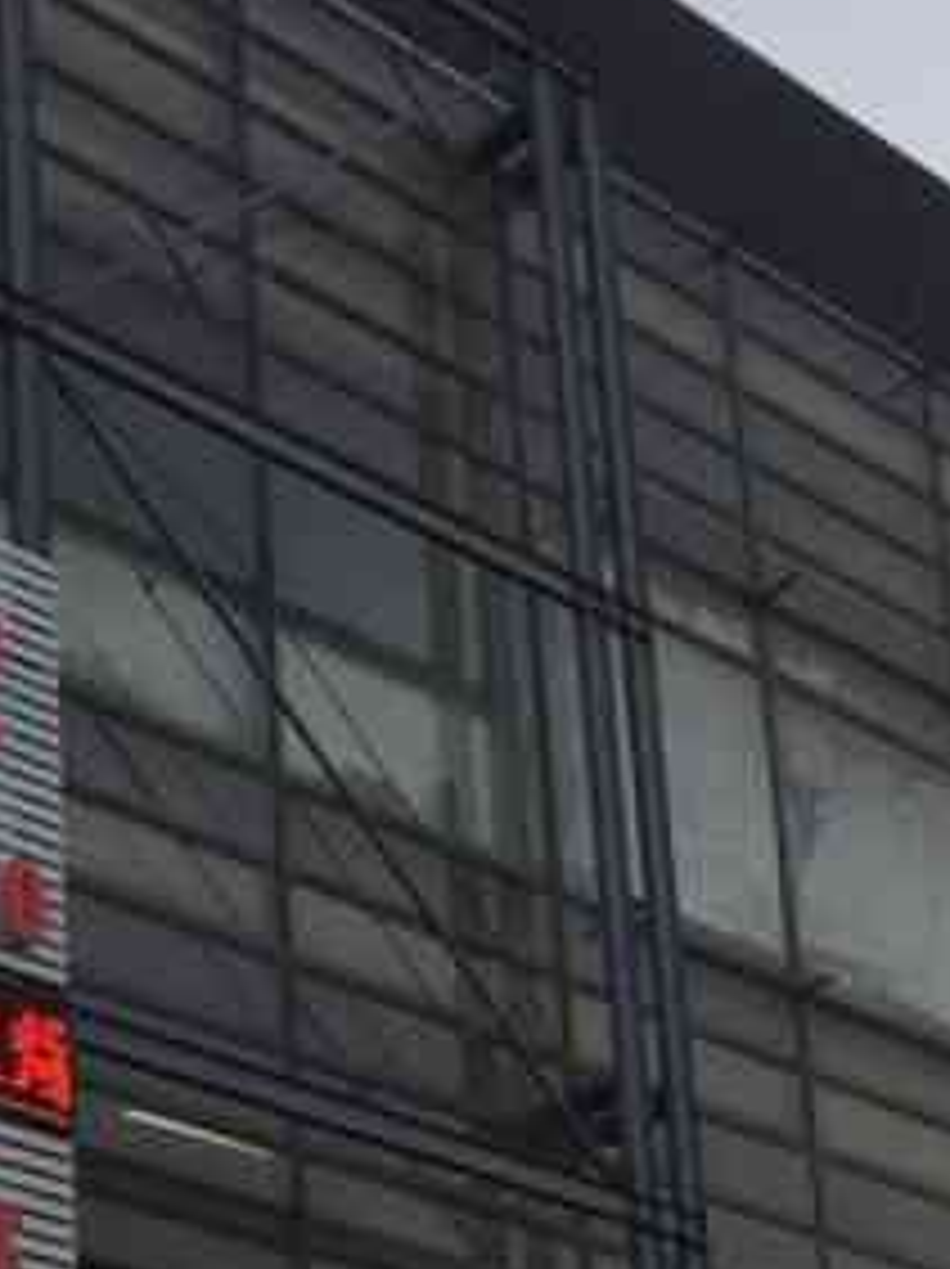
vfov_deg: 19.5
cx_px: 842
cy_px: 1447
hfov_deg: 15.2
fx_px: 3518
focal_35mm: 96
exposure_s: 1/659
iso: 32
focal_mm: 4.15
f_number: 2.2
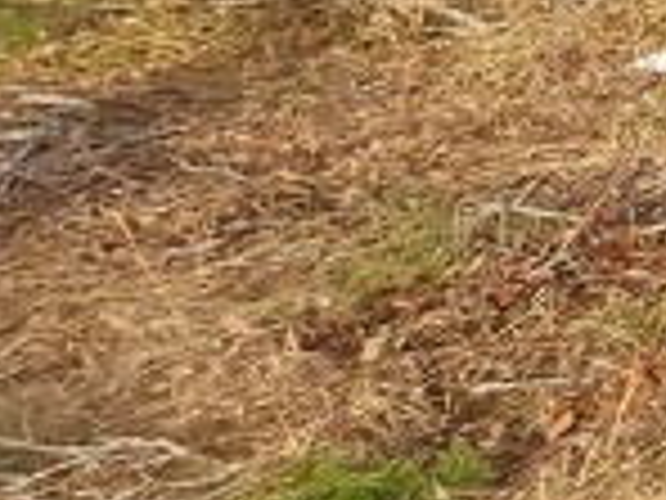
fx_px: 1732
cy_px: -477
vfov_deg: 14.0
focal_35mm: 90
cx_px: 2295
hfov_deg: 9.7
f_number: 2.2
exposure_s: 1/677
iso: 50
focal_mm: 2.2
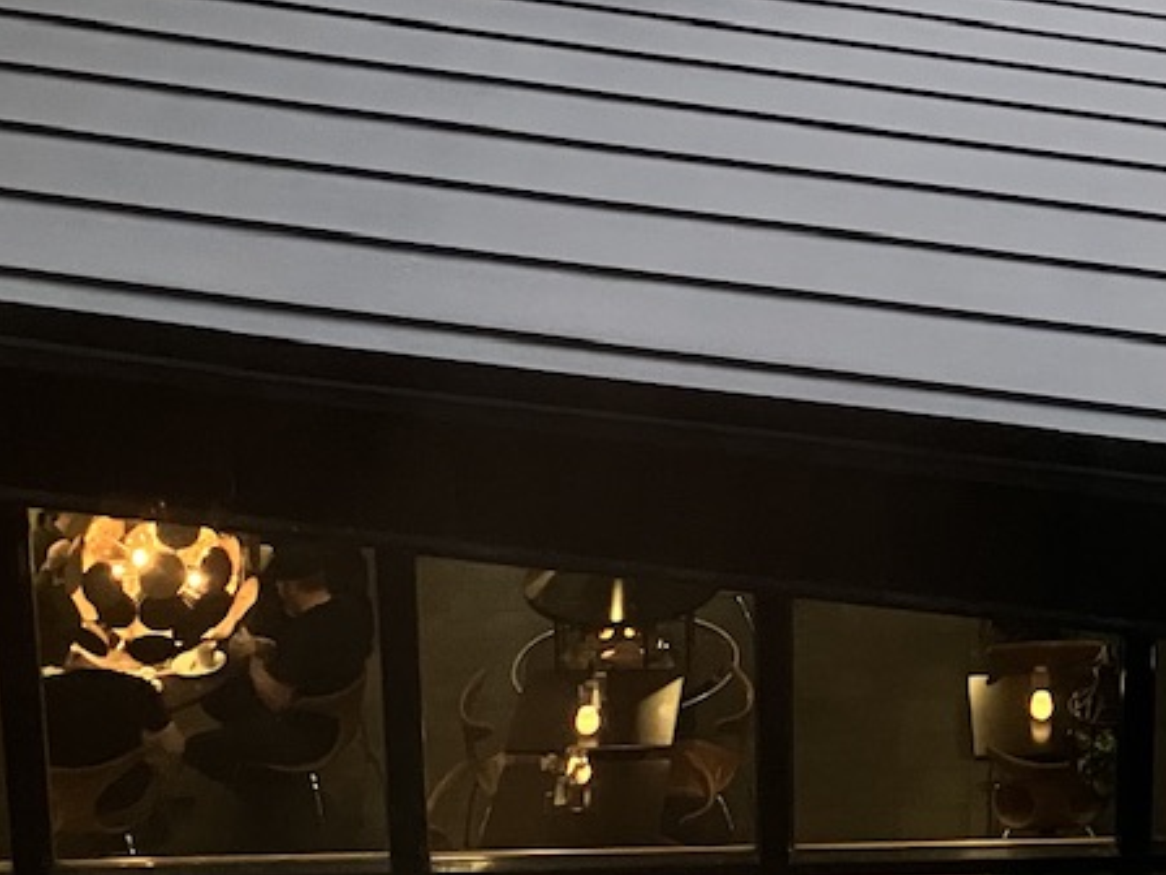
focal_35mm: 80
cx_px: 1184
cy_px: 13
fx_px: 2695
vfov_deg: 18.0
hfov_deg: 23.3
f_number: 1.8
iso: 640
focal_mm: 3.99
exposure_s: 1/25
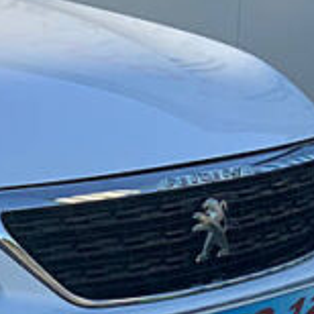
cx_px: -267
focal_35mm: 133
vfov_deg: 13.1
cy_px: 208
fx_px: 1365
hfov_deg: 12.0
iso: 16
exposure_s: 1/1490
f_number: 1.8
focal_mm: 3
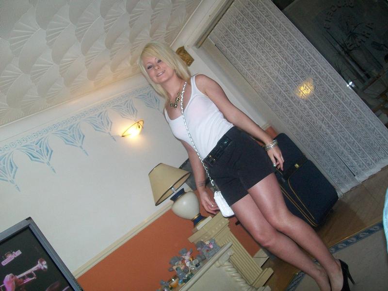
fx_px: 404
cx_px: 194
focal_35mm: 36
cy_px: 146
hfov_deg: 51.4
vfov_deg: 39.7
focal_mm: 6
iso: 200
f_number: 2.7
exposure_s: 1/125
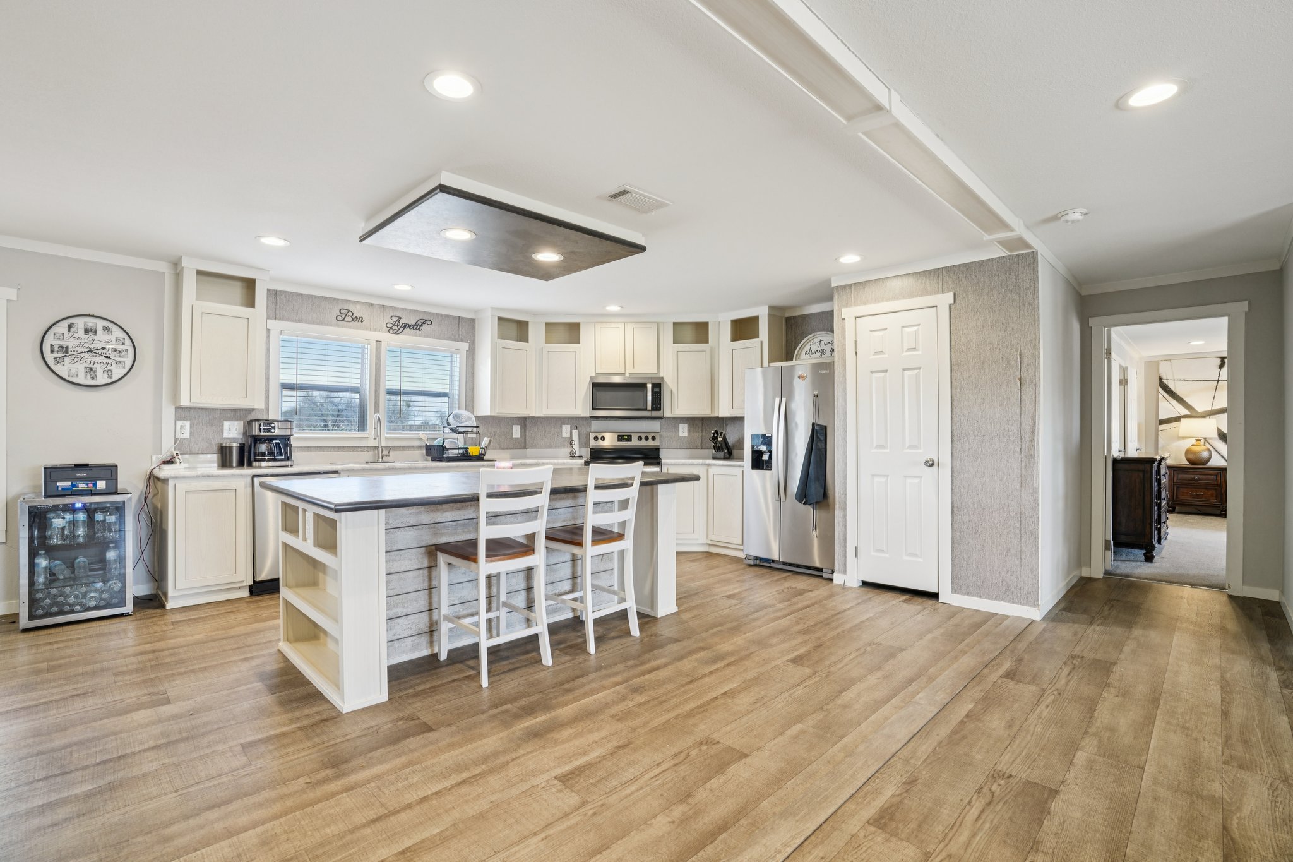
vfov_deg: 73.7
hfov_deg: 96.7
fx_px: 575
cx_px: 646
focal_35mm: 16
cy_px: 431
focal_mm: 16
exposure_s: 1/15
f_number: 8
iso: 400
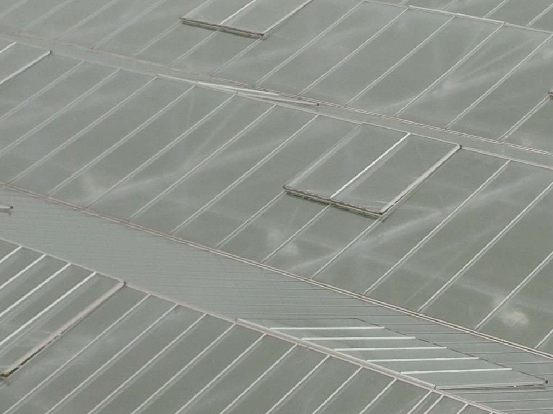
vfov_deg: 14.3
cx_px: 940
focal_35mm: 103
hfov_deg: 16.5
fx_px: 1645
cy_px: 61
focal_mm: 4.73
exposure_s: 1/438
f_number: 2.2
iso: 100
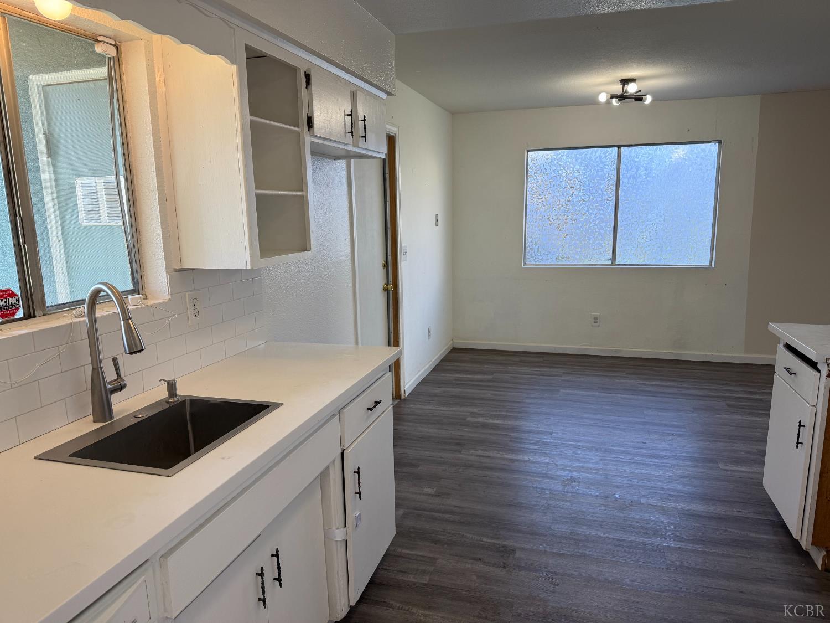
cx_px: 415
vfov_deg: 56.8
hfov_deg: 71.6
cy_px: 312
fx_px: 575
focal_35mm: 24
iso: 100
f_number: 1.78
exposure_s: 1/270
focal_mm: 6.76
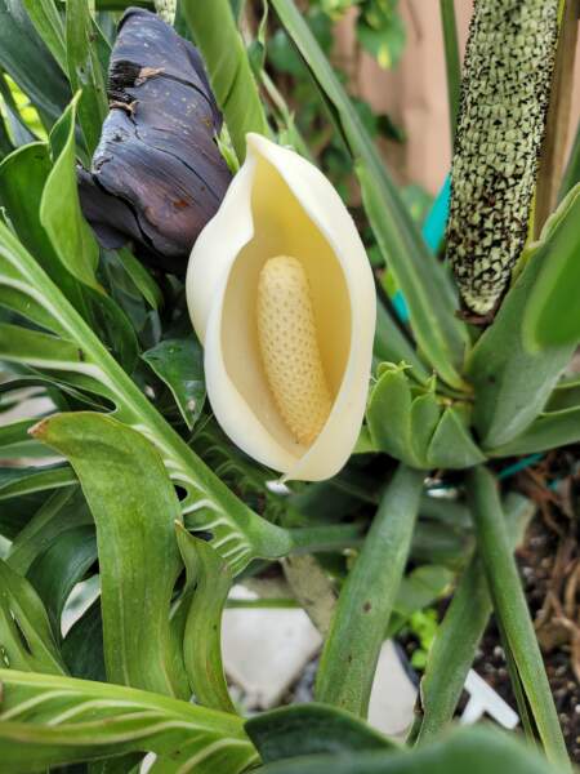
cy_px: 387
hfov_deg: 54.9
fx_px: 559
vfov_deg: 69.4
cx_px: 290
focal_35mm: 25
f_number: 1.8
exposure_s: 1/120
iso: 64
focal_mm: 7
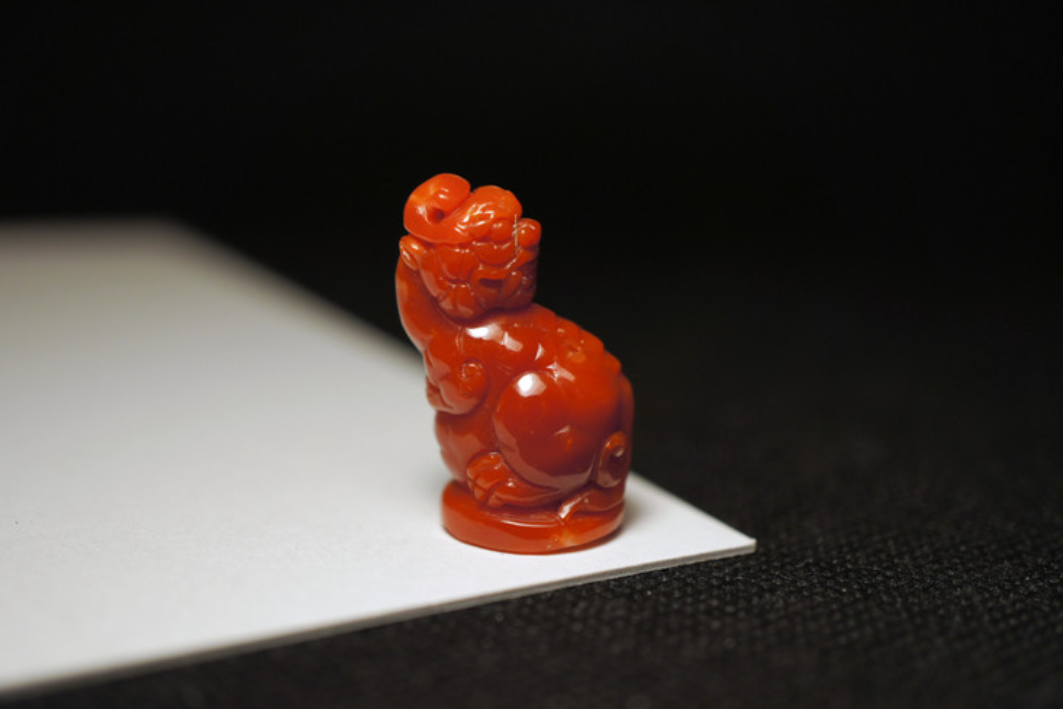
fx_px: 1358
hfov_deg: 42.7
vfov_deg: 29.3
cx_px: 532
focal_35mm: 46
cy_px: 349
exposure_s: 1/80
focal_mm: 30
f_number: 3.5
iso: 200
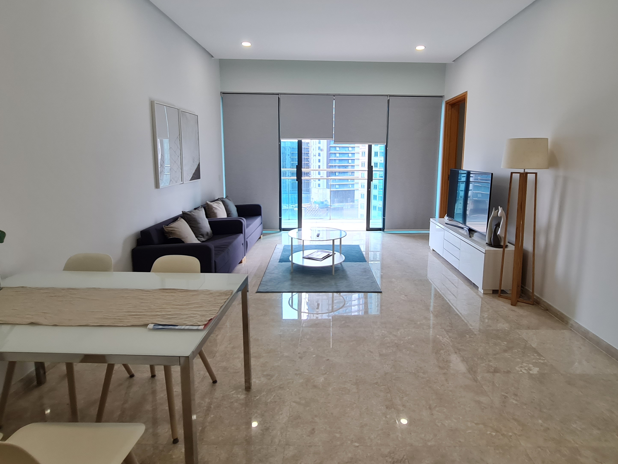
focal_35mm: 18
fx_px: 321
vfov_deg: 71.5
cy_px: 212
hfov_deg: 87.7
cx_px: 325
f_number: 2.2
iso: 100
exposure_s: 1/100
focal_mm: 2.2
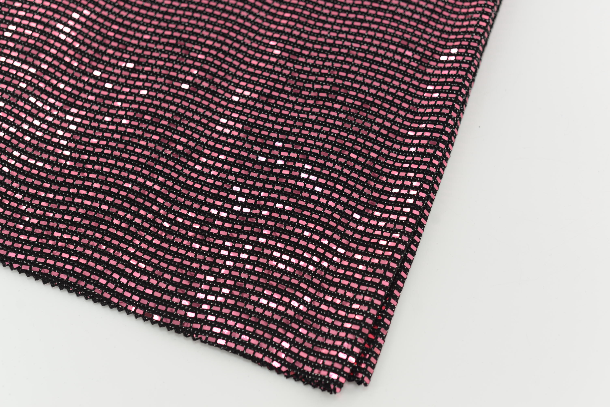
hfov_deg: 39.6
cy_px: 204
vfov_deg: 27.0
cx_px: 305
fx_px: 848
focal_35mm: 50
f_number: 4
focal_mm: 50
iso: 100
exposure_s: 1/100
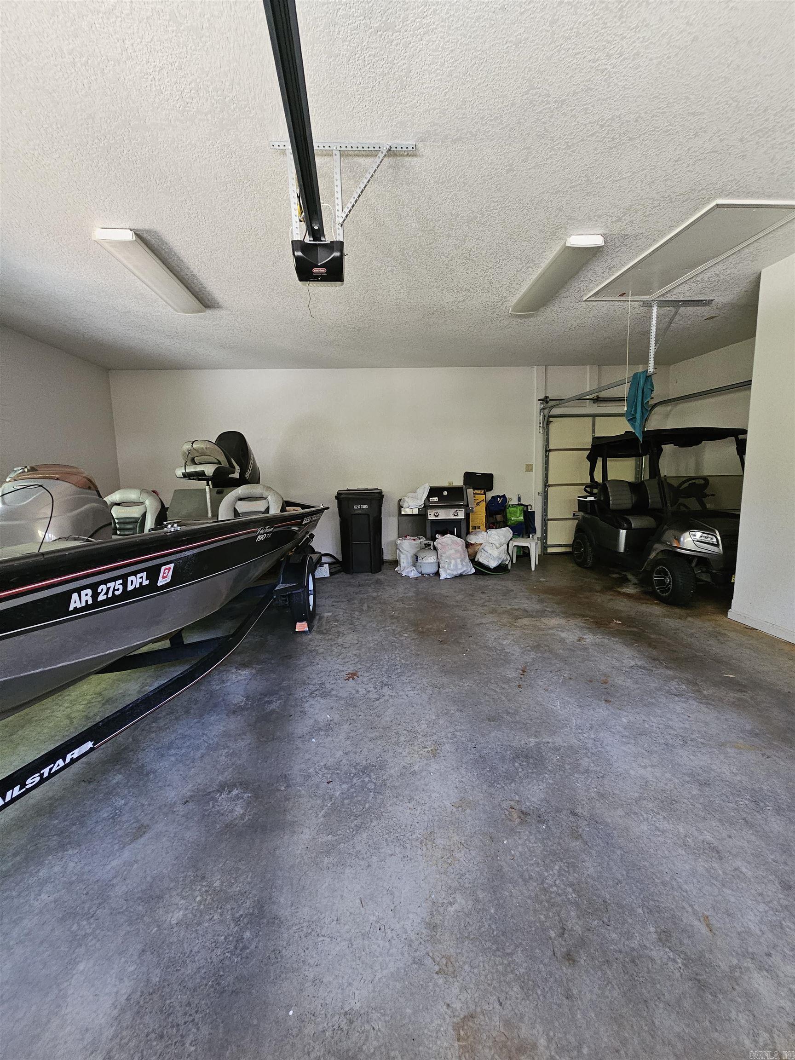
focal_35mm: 13
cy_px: 530
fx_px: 398
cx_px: 398
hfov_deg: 89.9
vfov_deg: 106.2
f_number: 2.2
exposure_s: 1/30
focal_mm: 2.2
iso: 640
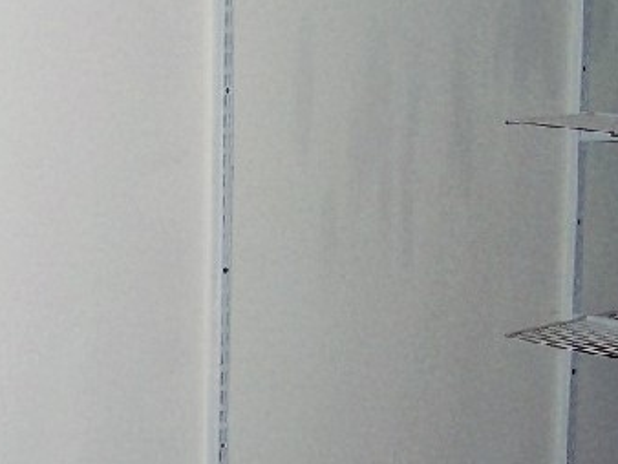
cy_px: 244
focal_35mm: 118
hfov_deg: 16.6
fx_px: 2108
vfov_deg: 12.6
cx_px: 155
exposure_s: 1/60
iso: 140
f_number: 2.8
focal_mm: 8
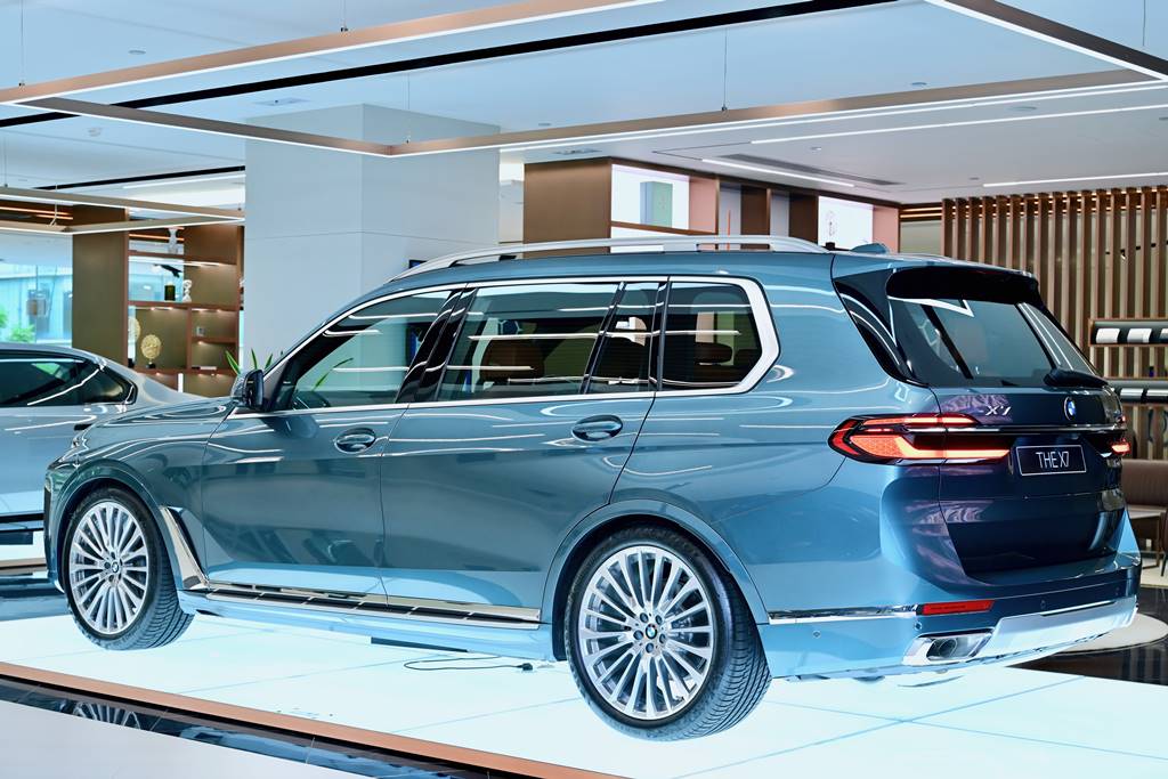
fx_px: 1785
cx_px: 584
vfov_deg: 24.6
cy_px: 390
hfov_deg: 36.2
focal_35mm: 55
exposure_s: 1/100
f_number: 5
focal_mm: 55
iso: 800
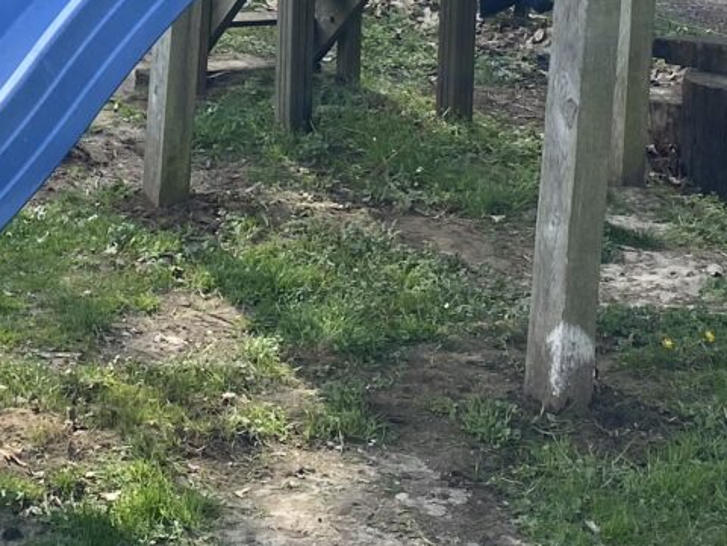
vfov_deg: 13.3
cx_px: -61
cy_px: -318
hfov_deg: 18.2
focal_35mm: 104
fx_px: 2184
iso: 32
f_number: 1.8
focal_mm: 4.25
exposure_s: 1/1034
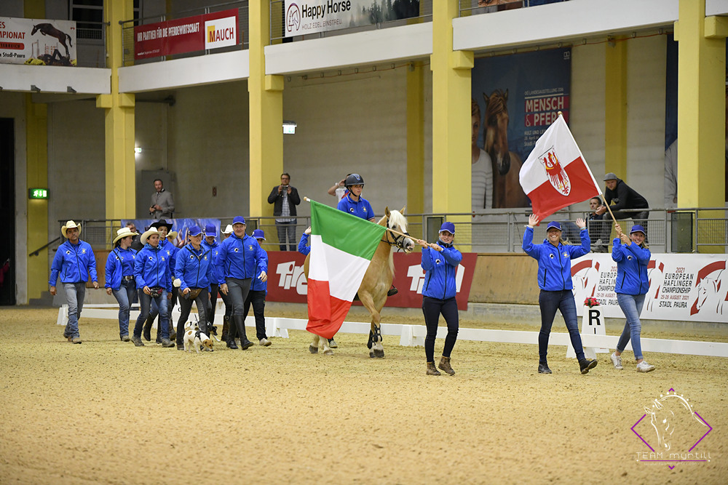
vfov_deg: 11.0
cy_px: 242
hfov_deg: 16.4
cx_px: 364
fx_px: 2528
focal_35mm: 125
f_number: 2.8
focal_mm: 125
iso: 3600
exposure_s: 1/320
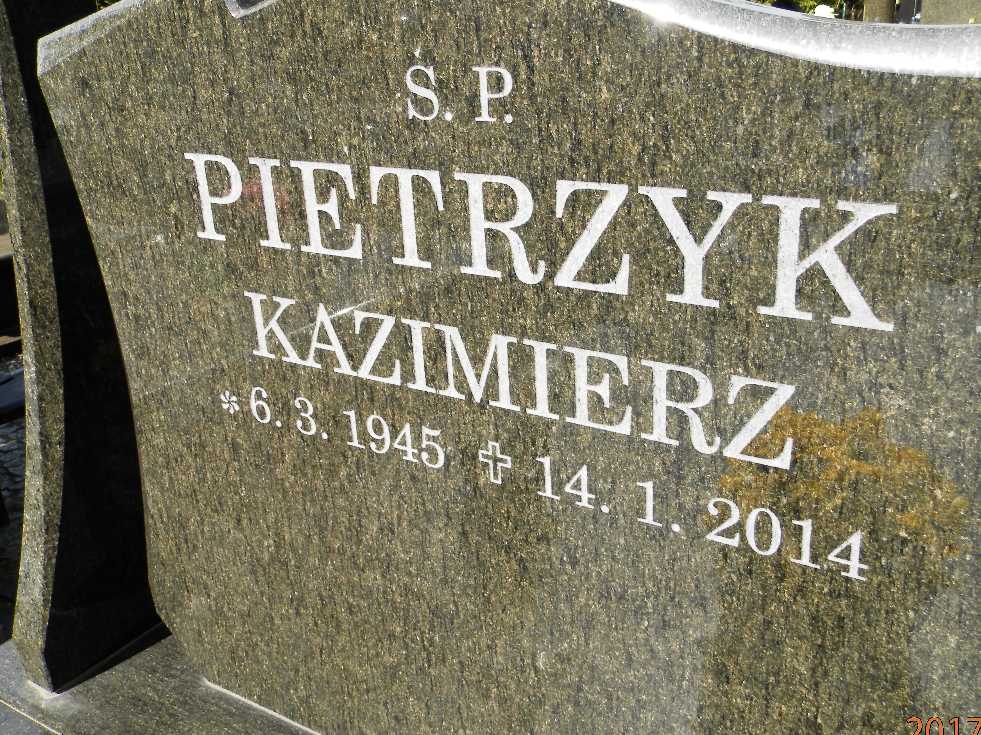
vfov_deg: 42.9
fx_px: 935
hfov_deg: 55.3
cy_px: 350
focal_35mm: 33
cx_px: 537
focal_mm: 4.5
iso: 80
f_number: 8.7
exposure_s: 1/60
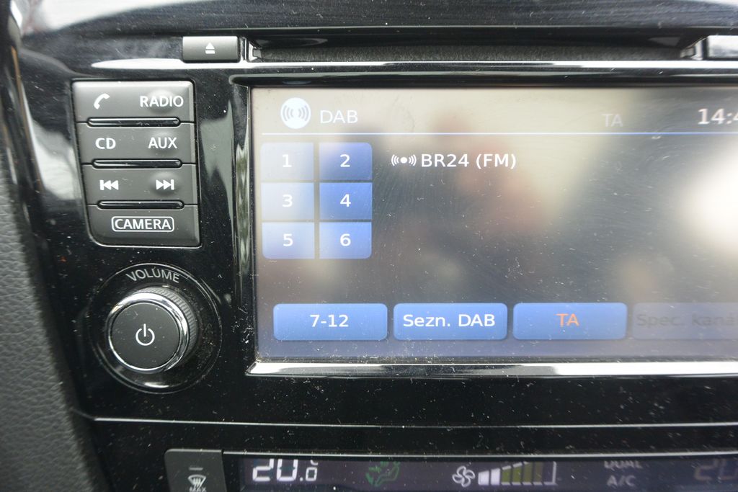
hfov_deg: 67.4
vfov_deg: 47.9
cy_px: 246
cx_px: 369
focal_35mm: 27
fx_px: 554
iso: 500
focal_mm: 10
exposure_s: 1/125
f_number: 3.5
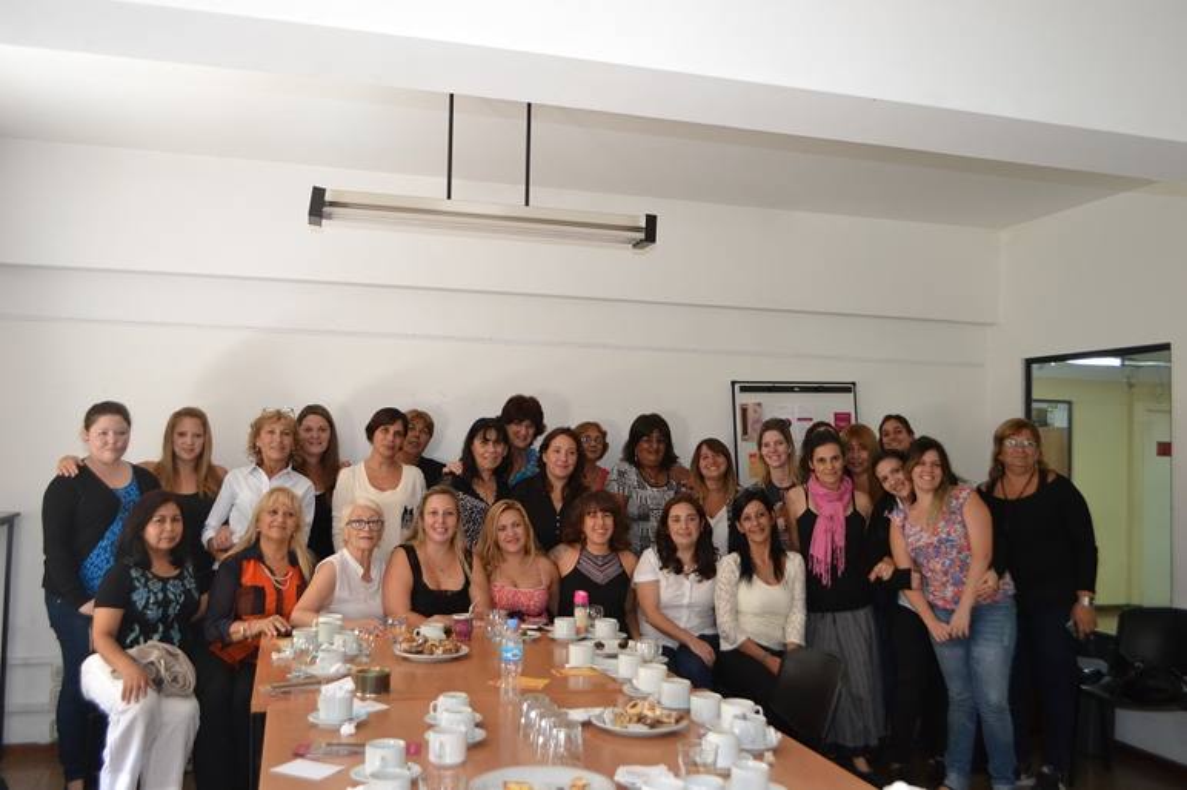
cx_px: 594
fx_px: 1088
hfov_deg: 57.2
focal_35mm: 33
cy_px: 395
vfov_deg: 39.9
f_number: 3.8
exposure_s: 1/60
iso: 800
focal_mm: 22
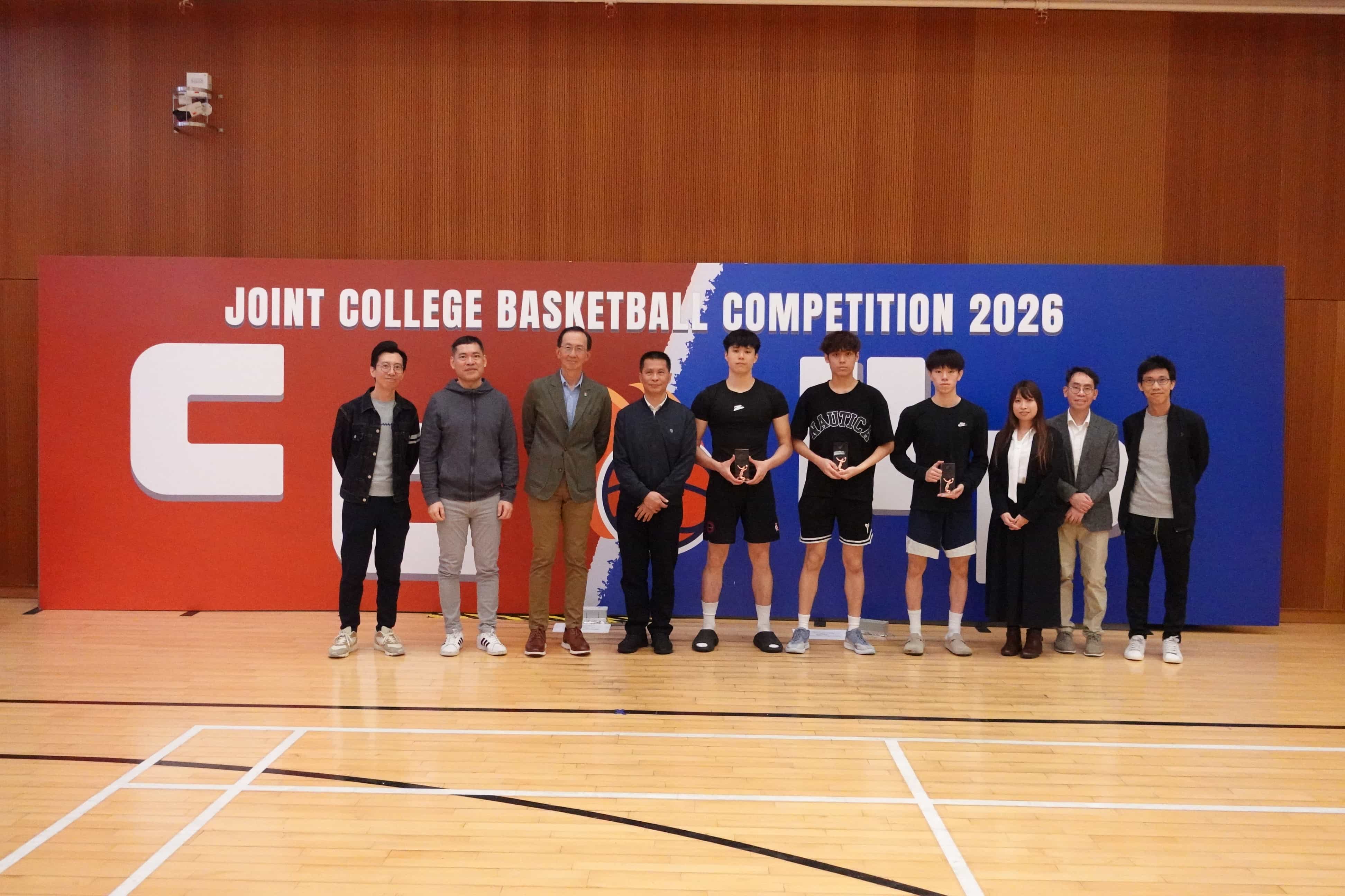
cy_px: 448
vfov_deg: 41.1
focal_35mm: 32
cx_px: 672
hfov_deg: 58.7
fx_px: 1195
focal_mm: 12.27
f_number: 2.8
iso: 6400
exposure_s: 1/320
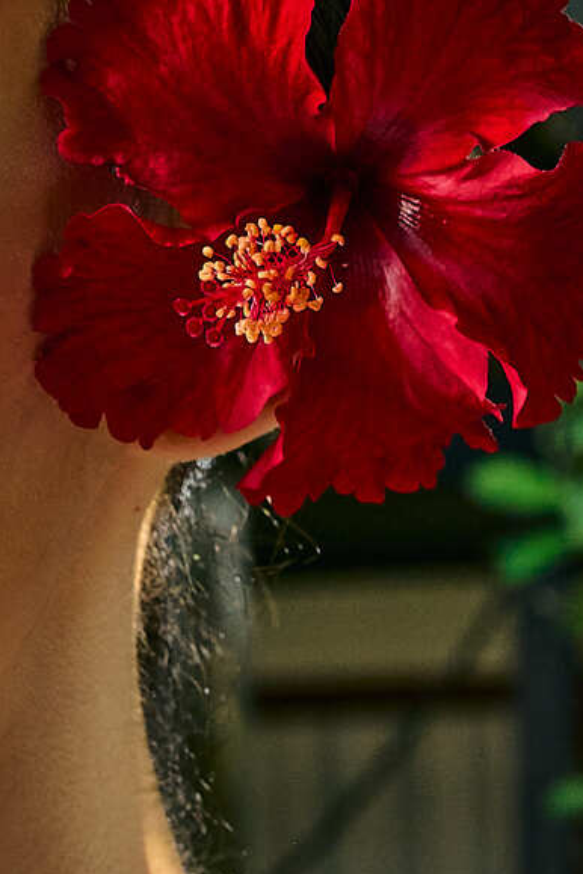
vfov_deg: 6.8
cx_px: 301
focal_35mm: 285
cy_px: 2100
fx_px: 6923
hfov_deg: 4.8
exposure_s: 1/160
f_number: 6.3
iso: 250
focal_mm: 40
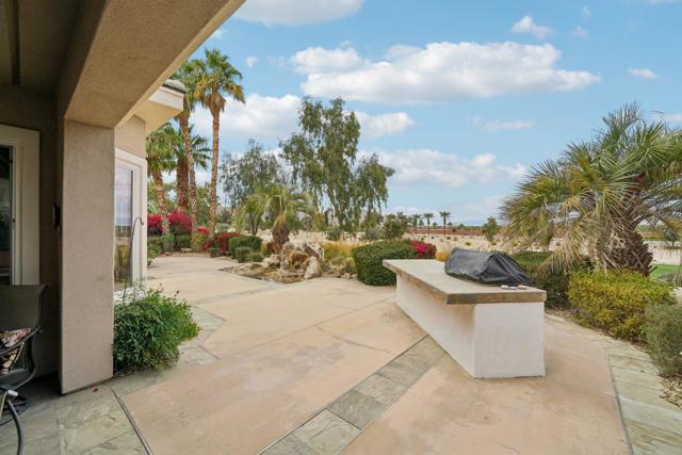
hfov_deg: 104.2
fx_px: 265
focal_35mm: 14
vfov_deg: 81.2
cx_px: 341
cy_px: 228
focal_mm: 14
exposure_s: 1/200
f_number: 8
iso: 100
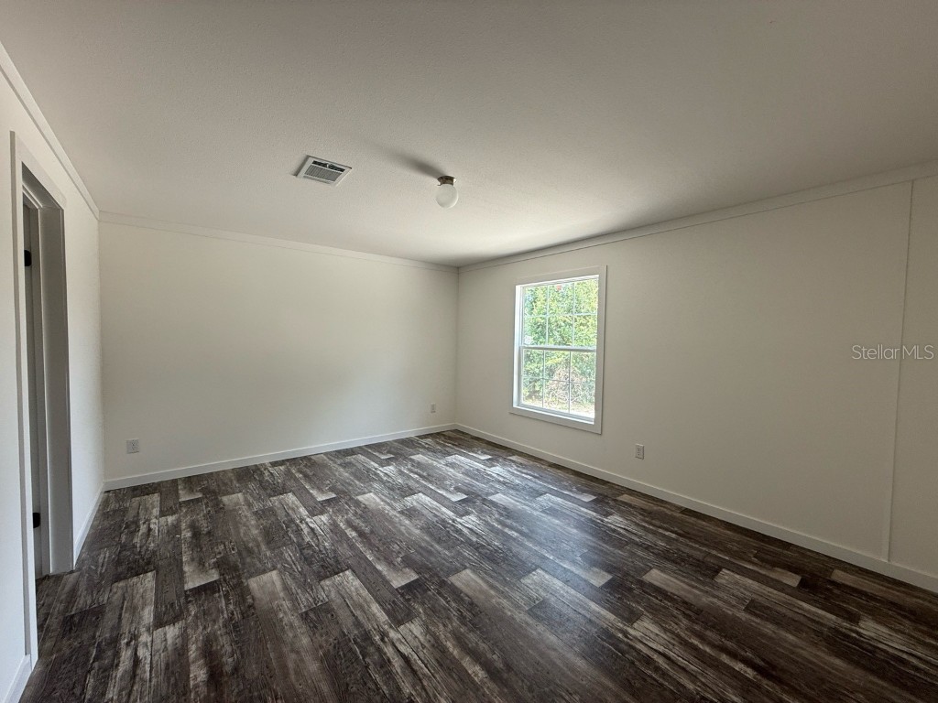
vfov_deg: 85.7
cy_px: 352
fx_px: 379
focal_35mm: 14
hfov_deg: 102.1
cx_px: 469
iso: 50
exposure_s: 1/99
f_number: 2.2
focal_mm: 2.22
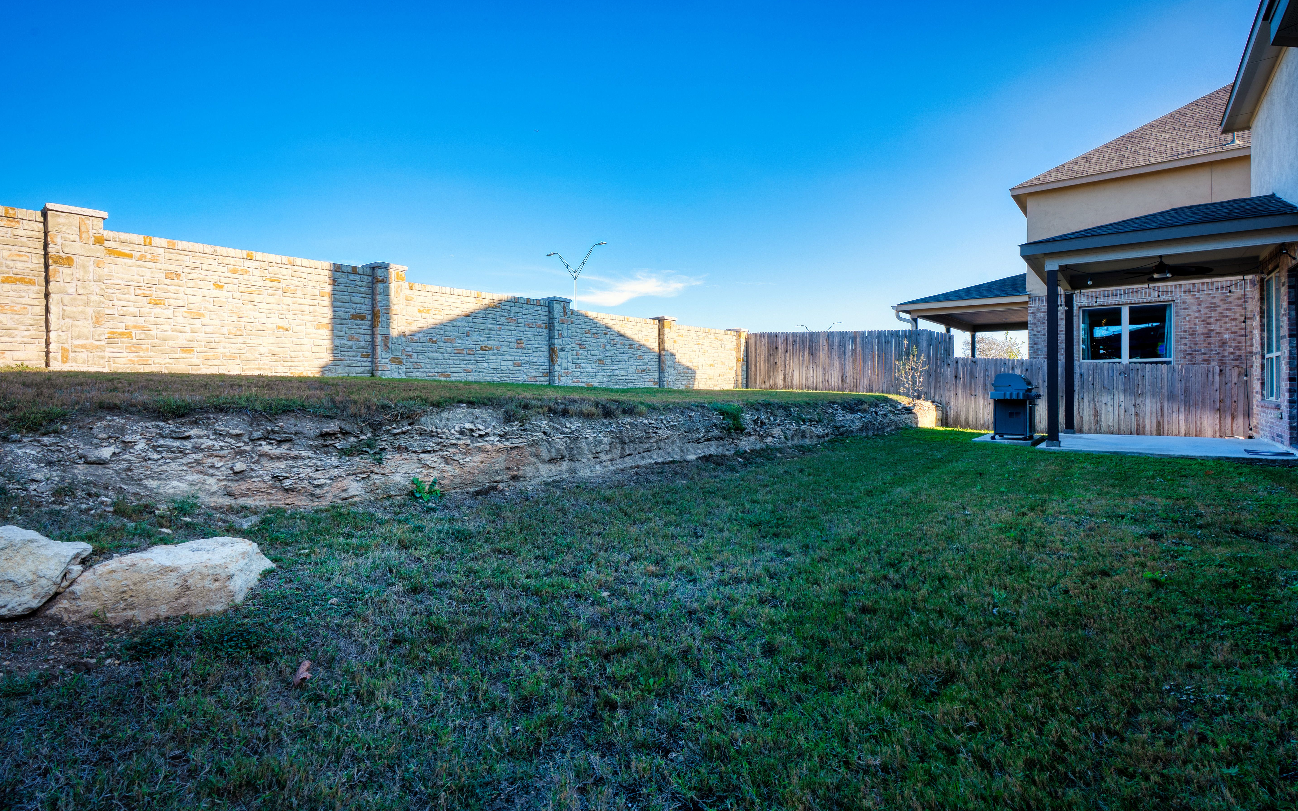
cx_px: 624
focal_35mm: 17
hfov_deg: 94.3
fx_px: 601
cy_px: 391
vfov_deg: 68.0
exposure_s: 1/200
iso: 100
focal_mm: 16
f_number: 11
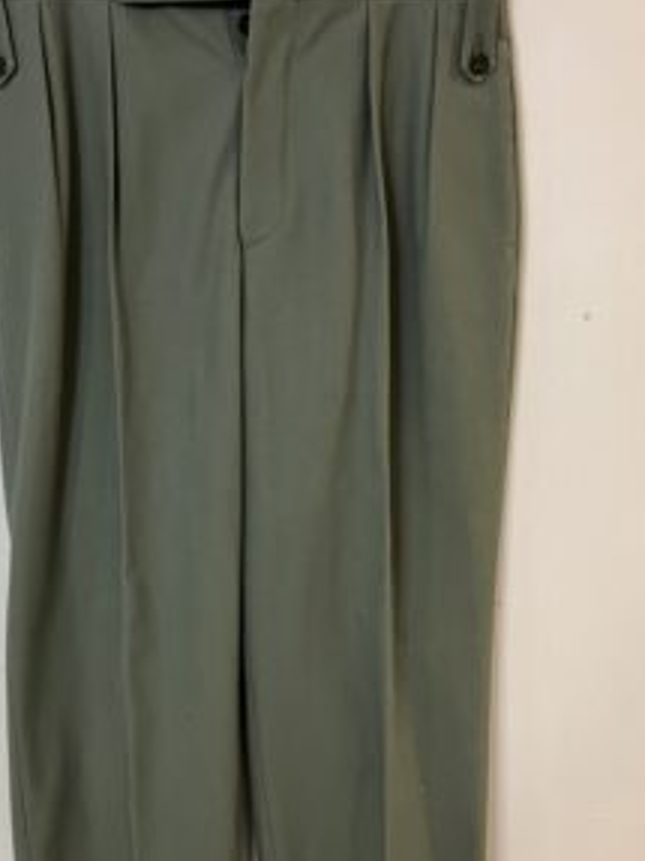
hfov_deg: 36.6
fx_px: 970
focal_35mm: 39
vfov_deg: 47.8
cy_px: 489
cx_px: 246
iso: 125
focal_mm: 3.99
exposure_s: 1/50
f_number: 1.8
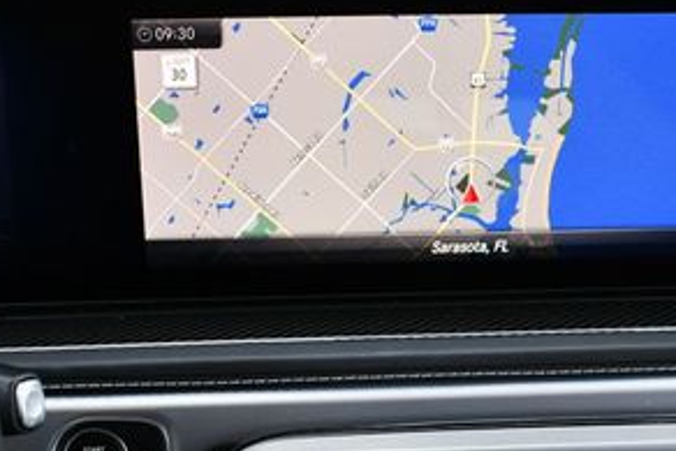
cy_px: 370
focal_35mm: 79
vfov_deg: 17.1
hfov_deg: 25.5
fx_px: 1484
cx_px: 454
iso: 720
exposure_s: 1/250
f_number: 3.5
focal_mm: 18
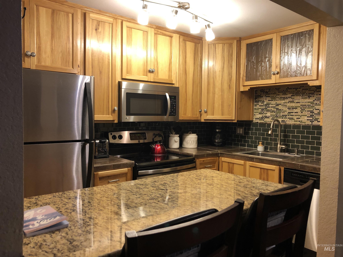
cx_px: 172
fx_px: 277
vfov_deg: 49.7
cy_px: 128
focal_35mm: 28
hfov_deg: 63.4
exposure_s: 1/17
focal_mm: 3.99
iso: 40
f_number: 1.8
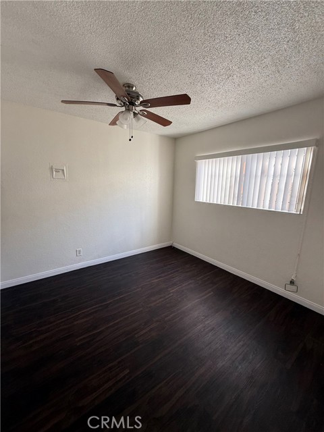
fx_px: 175
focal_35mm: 14
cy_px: 216
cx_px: 162
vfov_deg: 102.1
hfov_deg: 85.7
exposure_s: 1/99
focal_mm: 2.22
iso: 125
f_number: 2.2
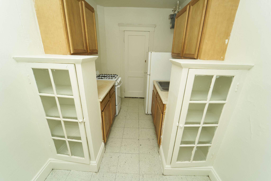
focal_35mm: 14
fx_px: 105
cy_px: 90
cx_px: 136
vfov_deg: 81.2
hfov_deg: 104.2
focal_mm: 14
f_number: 7.1
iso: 250
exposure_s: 1/13
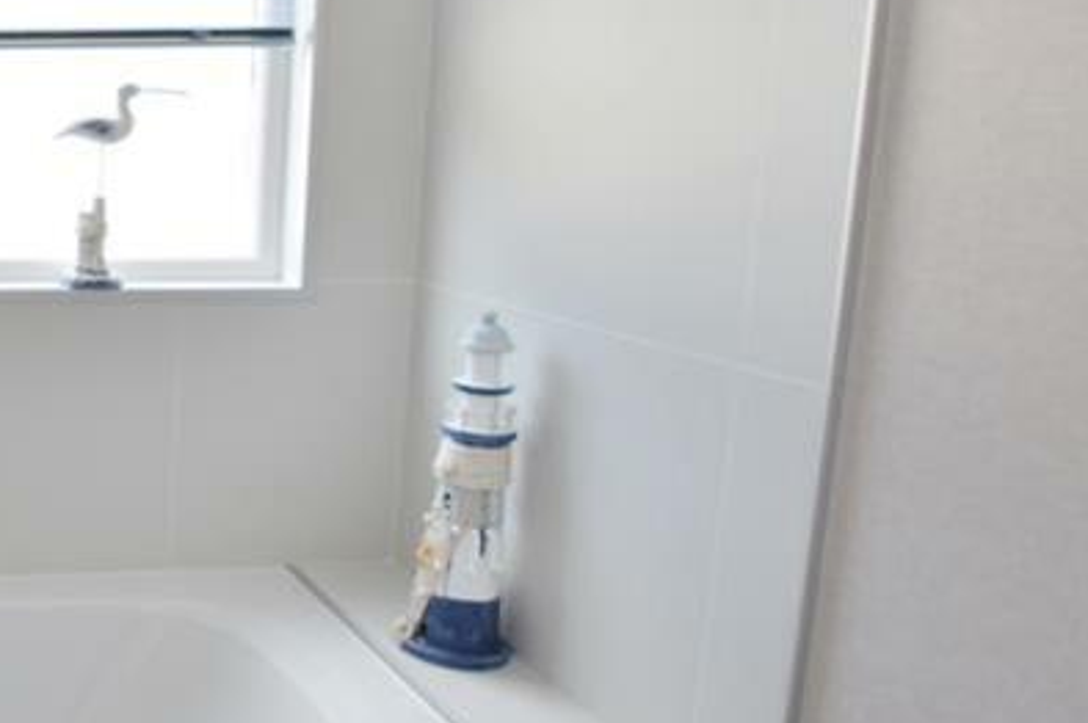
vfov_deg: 34.1
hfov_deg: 39.3
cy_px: 323
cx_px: -146
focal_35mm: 39
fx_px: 1178
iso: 400
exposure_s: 1/250
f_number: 3.5
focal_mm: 10
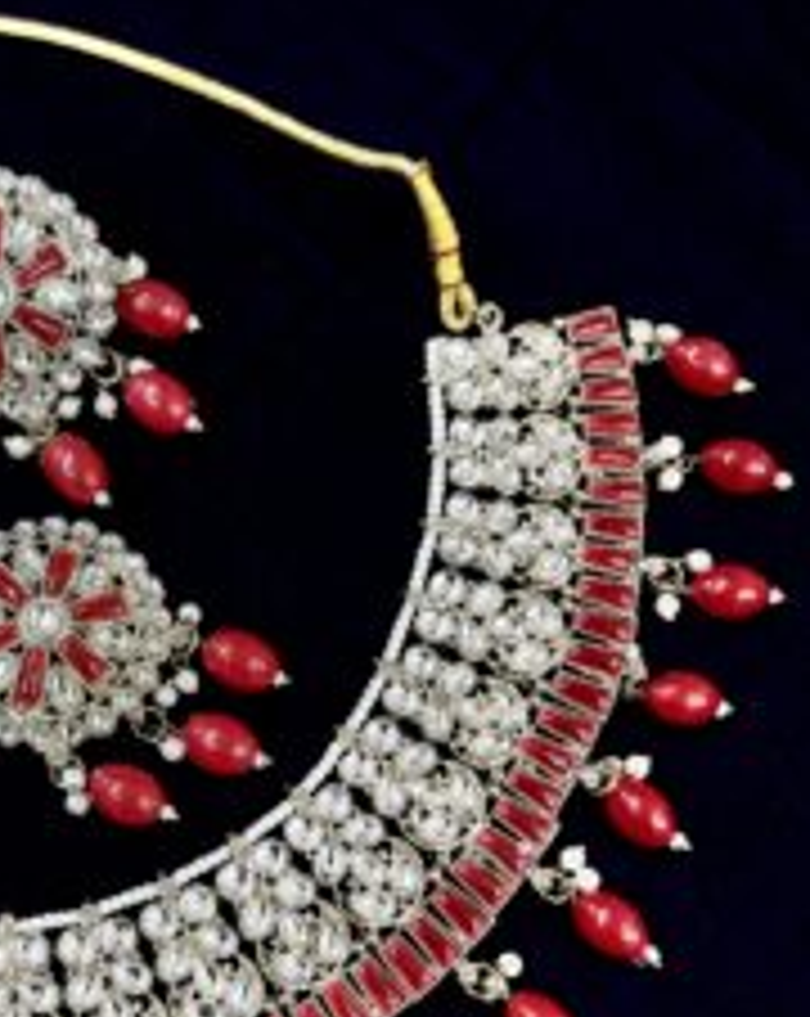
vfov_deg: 40.8
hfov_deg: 32.3
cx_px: 144
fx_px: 1352
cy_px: 657
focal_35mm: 45
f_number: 1.6
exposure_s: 1/100
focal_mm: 5.1
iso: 40
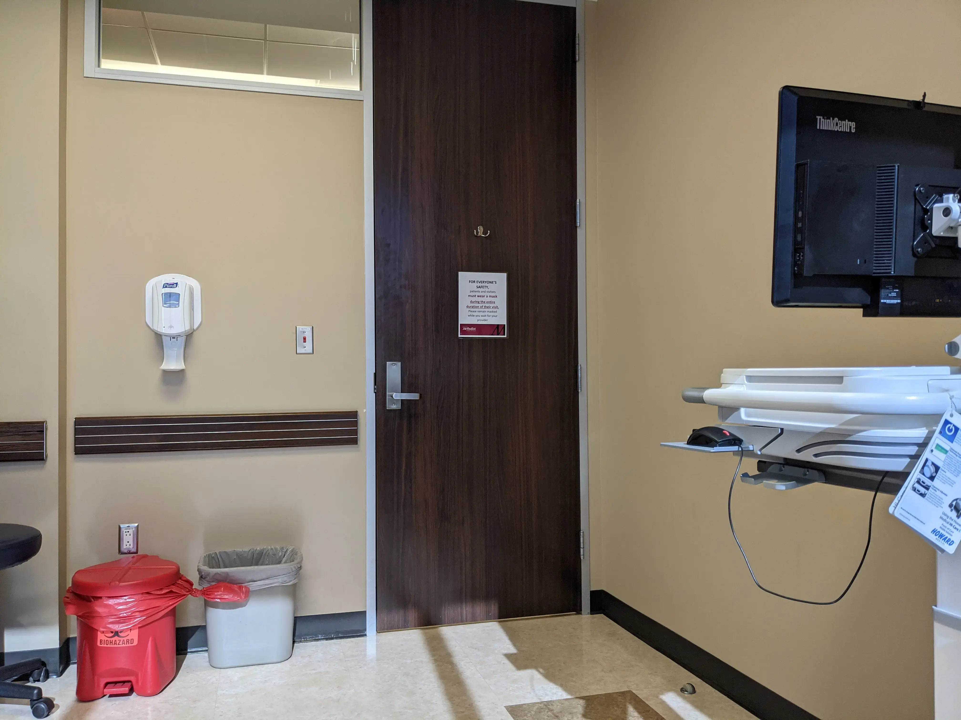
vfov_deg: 51.4
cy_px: 360
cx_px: 480
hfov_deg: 65.3
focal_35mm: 27
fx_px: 750
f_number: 1.73
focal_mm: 4.38
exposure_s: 1/60
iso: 35
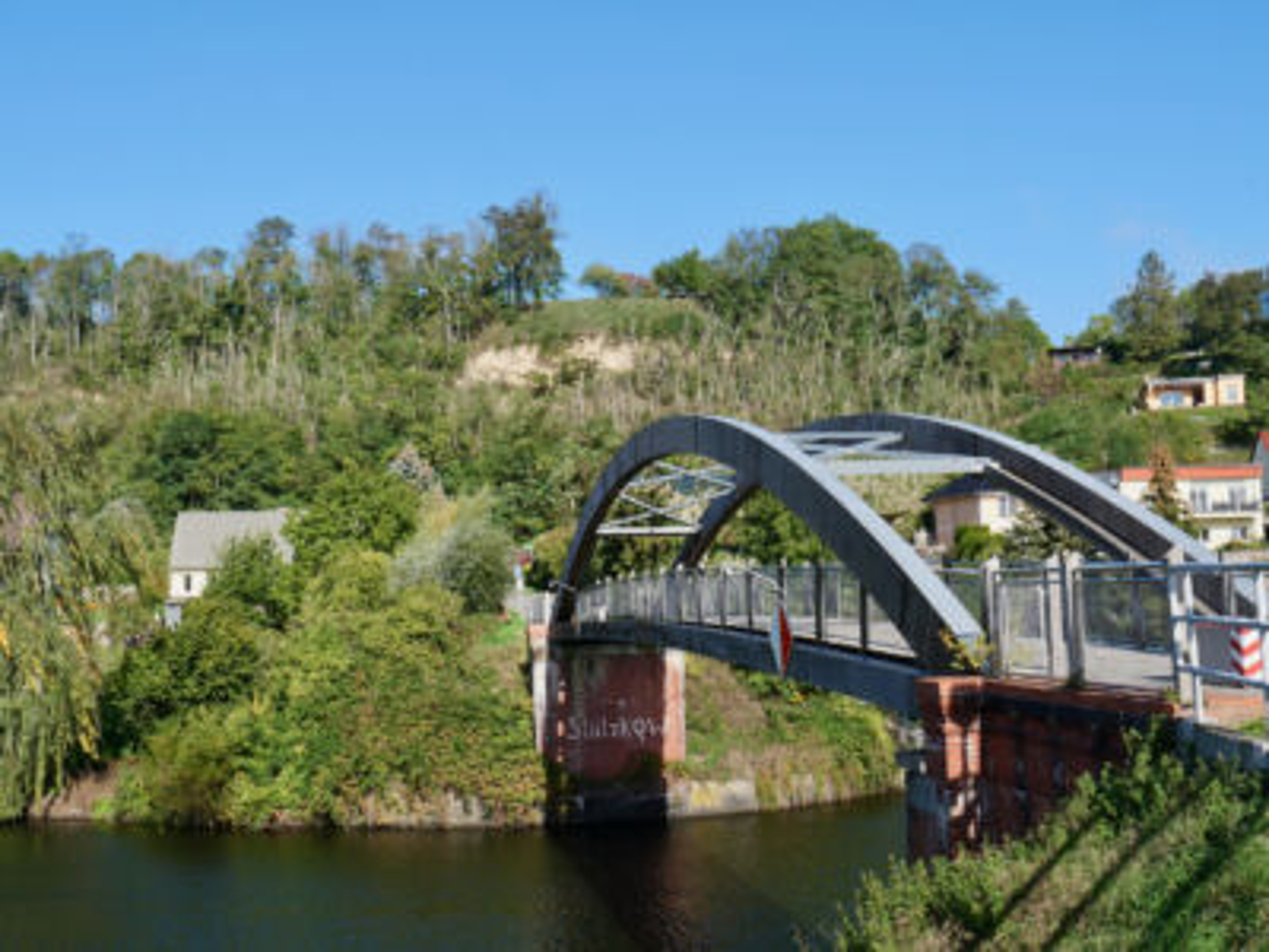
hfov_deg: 42.9
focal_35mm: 44
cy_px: 476
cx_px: 634
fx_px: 1613
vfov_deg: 32.9
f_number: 11
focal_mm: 22
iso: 200
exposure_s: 1/200
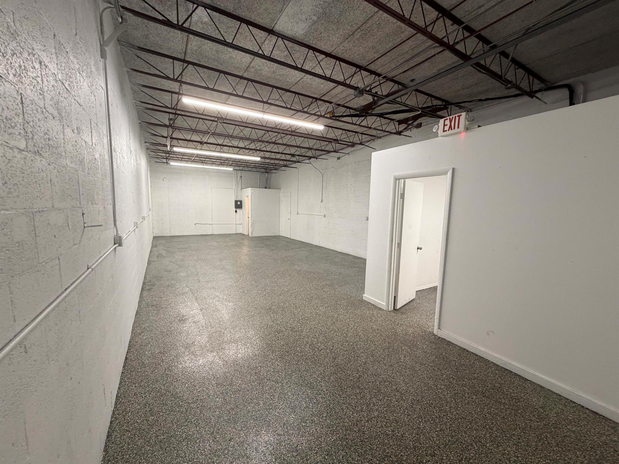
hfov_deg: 102.1
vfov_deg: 85.7
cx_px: 310
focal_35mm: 14
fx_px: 250
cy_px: 232
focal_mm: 2.22
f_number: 2.2
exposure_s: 1/120
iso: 250
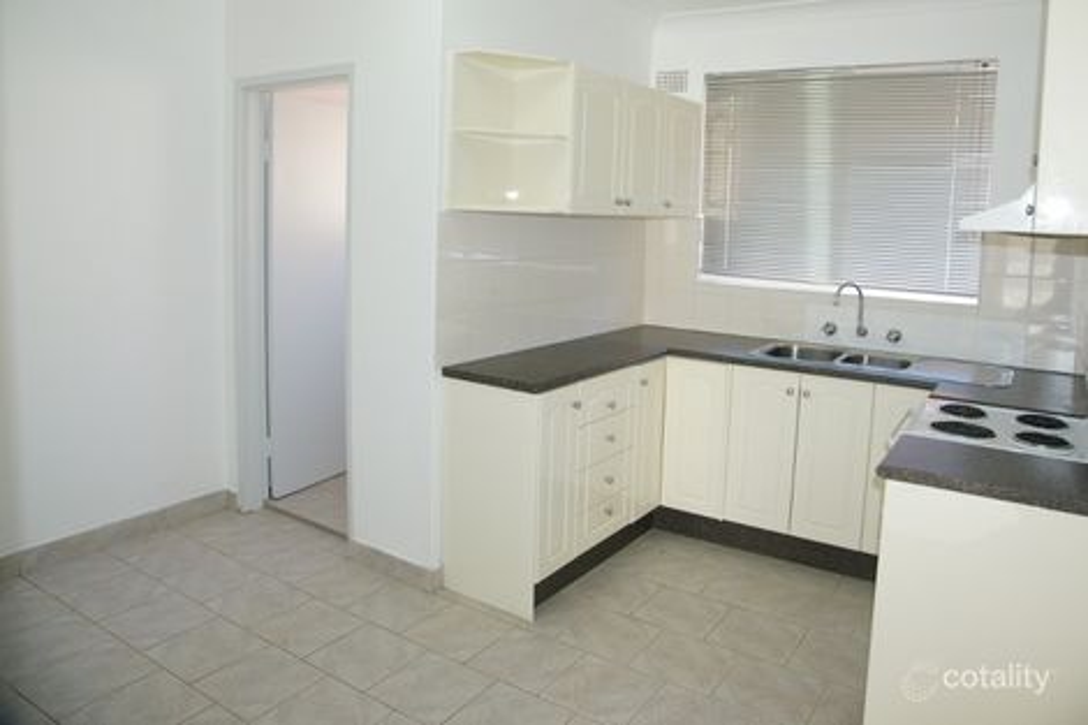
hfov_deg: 73.8
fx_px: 725
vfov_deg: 53.1
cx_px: 544
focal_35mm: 24
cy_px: 362
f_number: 5.6
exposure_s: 1/60
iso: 800
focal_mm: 16
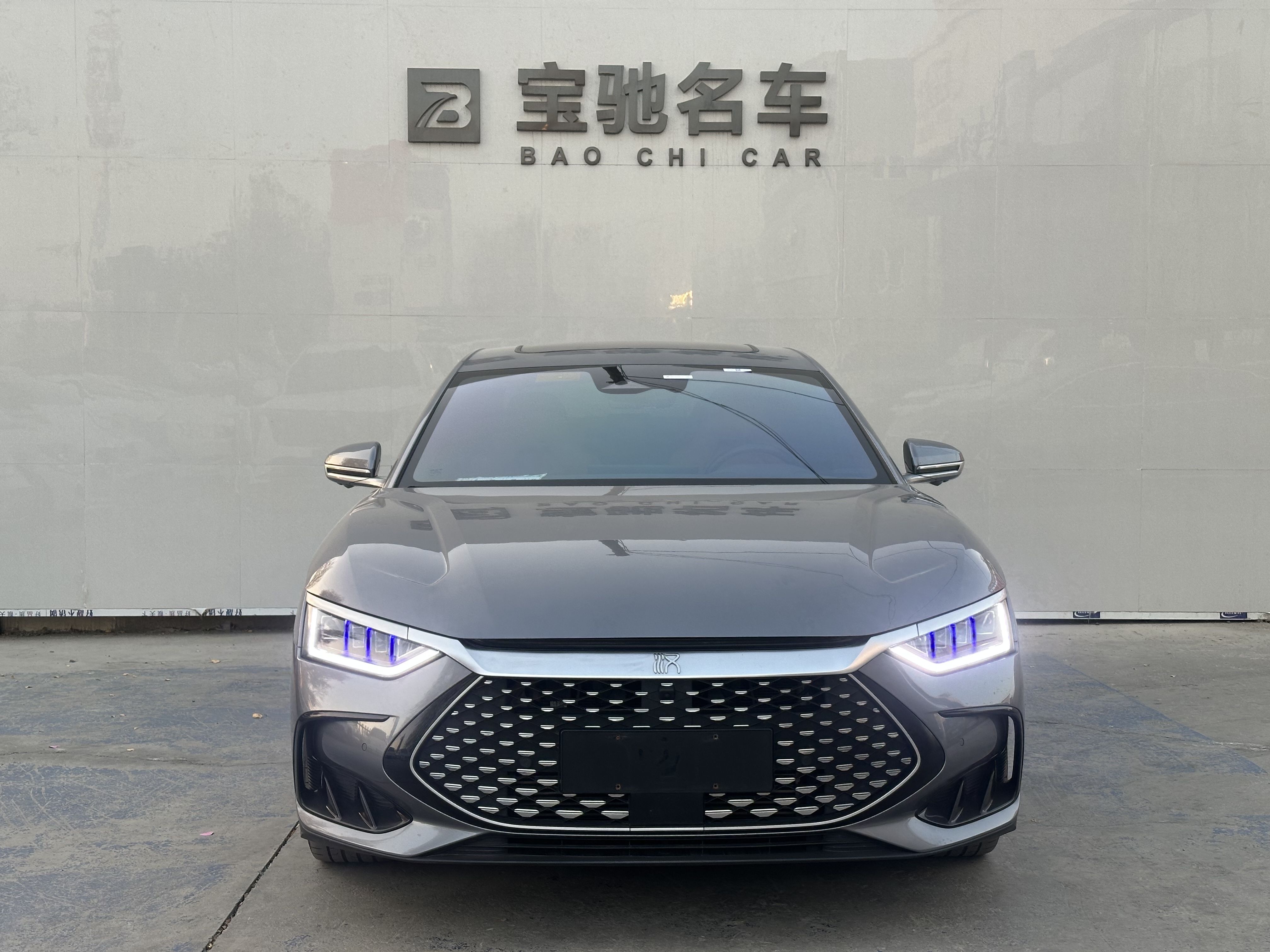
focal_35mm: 48
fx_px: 1761
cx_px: 635
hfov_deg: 39.7
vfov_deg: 30.3
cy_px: 476
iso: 64
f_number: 1.78
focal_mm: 6.86
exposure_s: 1/153
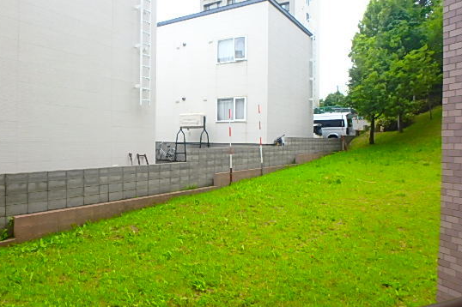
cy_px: 150
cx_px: 193
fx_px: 333
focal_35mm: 26
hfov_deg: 69.0
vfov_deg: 49.5
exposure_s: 1/250
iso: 125
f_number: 3.5
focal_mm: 3.7
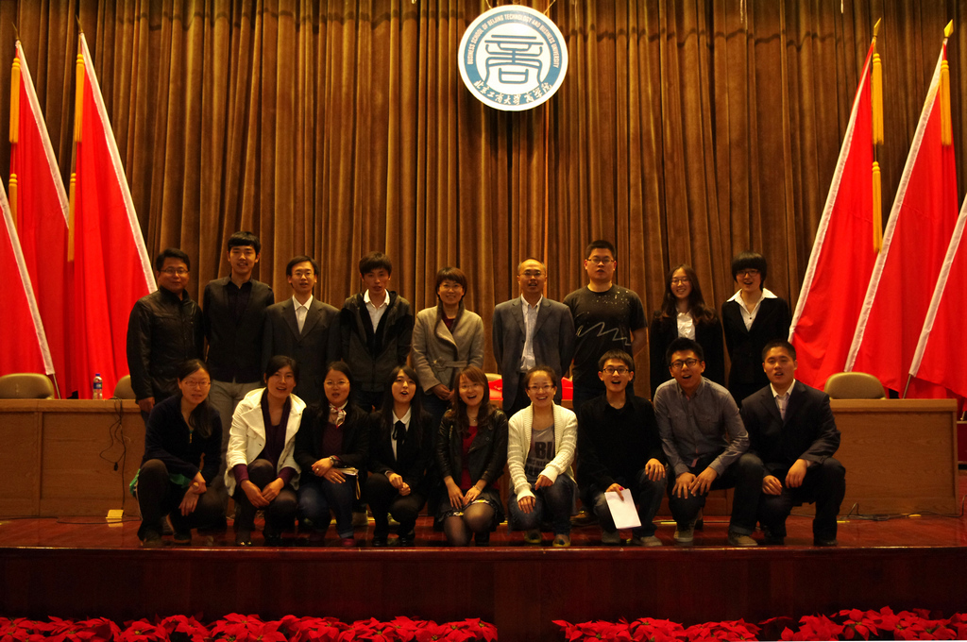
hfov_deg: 49.6
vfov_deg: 34.1
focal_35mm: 39
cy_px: 321
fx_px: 1046
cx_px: 484
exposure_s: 1/40
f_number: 4
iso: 1600
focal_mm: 26.25
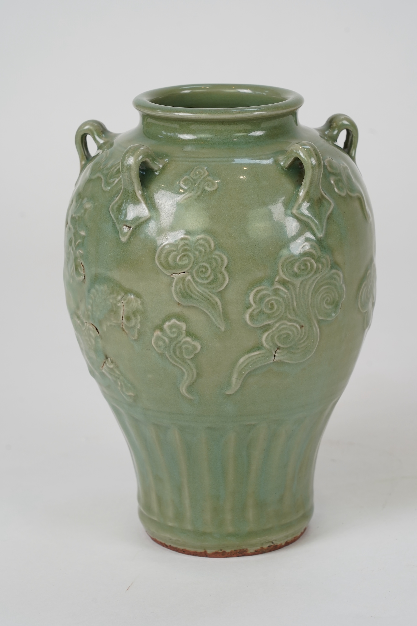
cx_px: 208
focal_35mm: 105
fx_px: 1824
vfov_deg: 19.5
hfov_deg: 13.0
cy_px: 313
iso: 500
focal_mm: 105
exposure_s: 1/125
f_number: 9
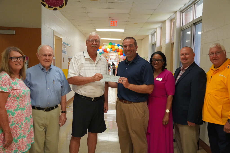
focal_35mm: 38
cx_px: 115
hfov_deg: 51.3
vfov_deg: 35.5
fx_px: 240
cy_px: 76
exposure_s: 1/160
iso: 2500
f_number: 4
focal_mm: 25
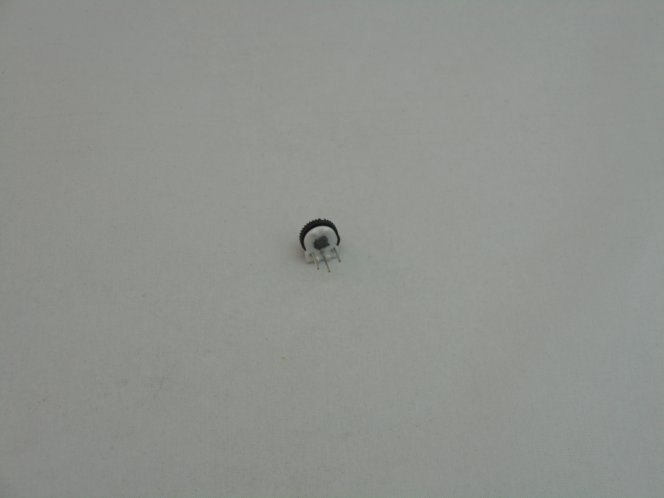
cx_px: 332
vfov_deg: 19.1
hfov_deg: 25.3
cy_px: 249
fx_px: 1477
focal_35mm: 77
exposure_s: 1/50
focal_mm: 13.8
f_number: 5.5
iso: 80
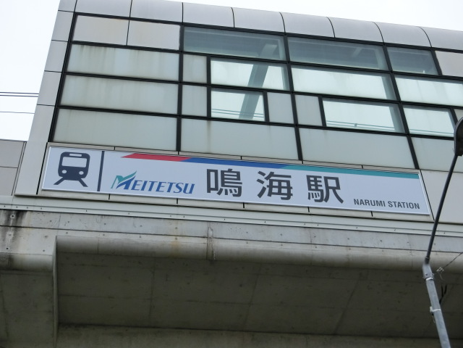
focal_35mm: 52
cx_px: 232
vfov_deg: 28.0
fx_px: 696
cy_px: 174
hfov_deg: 36.8
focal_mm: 9.3
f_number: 4.7
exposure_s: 1/125
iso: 320
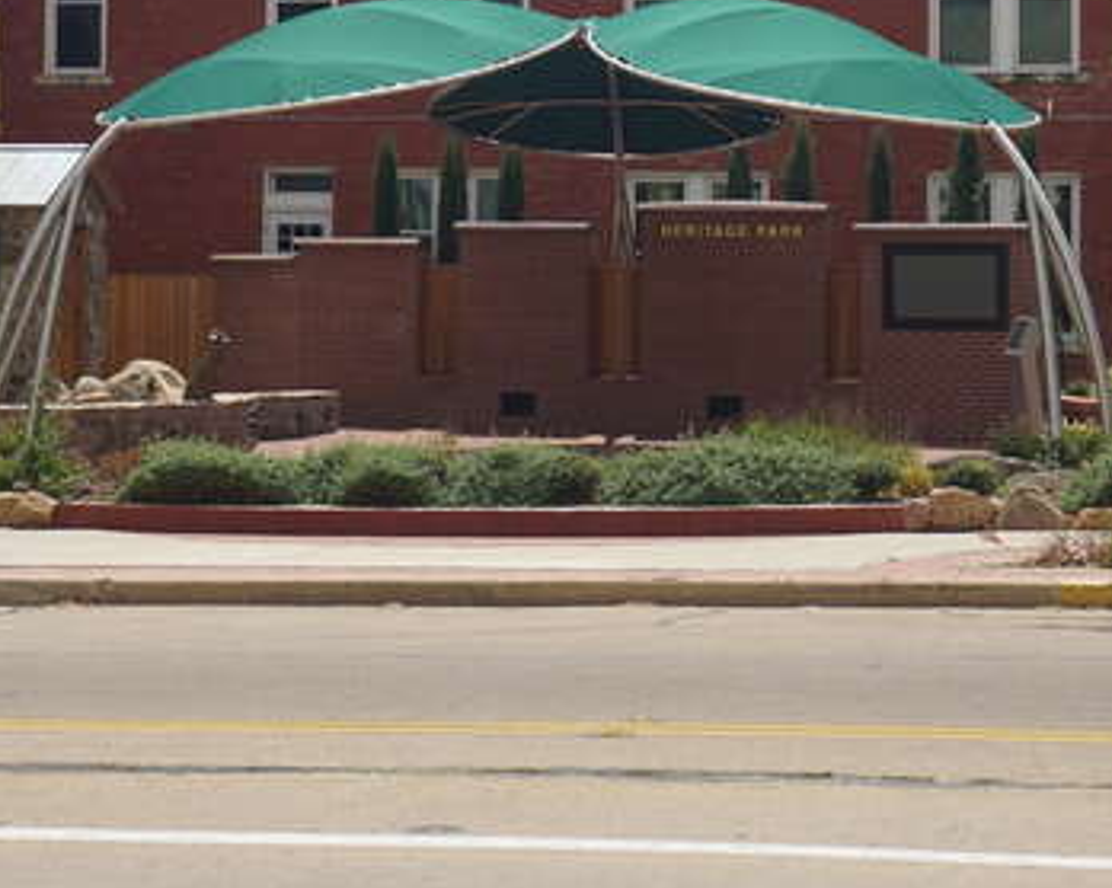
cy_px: 85
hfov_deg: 17.5
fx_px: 3618
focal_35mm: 110
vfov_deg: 13.9
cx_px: 601
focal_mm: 34
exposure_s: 1/200
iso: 100
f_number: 11
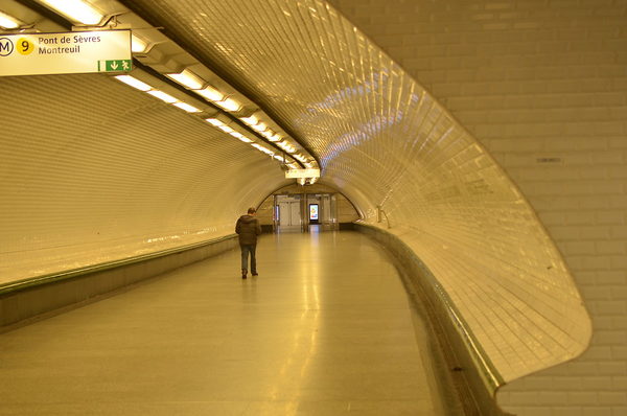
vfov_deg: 25.7
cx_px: 314
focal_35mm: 52
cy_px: 208
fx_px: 913
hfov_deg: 37.9
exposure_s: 1/30
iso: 200
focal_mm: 35
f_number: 2.8
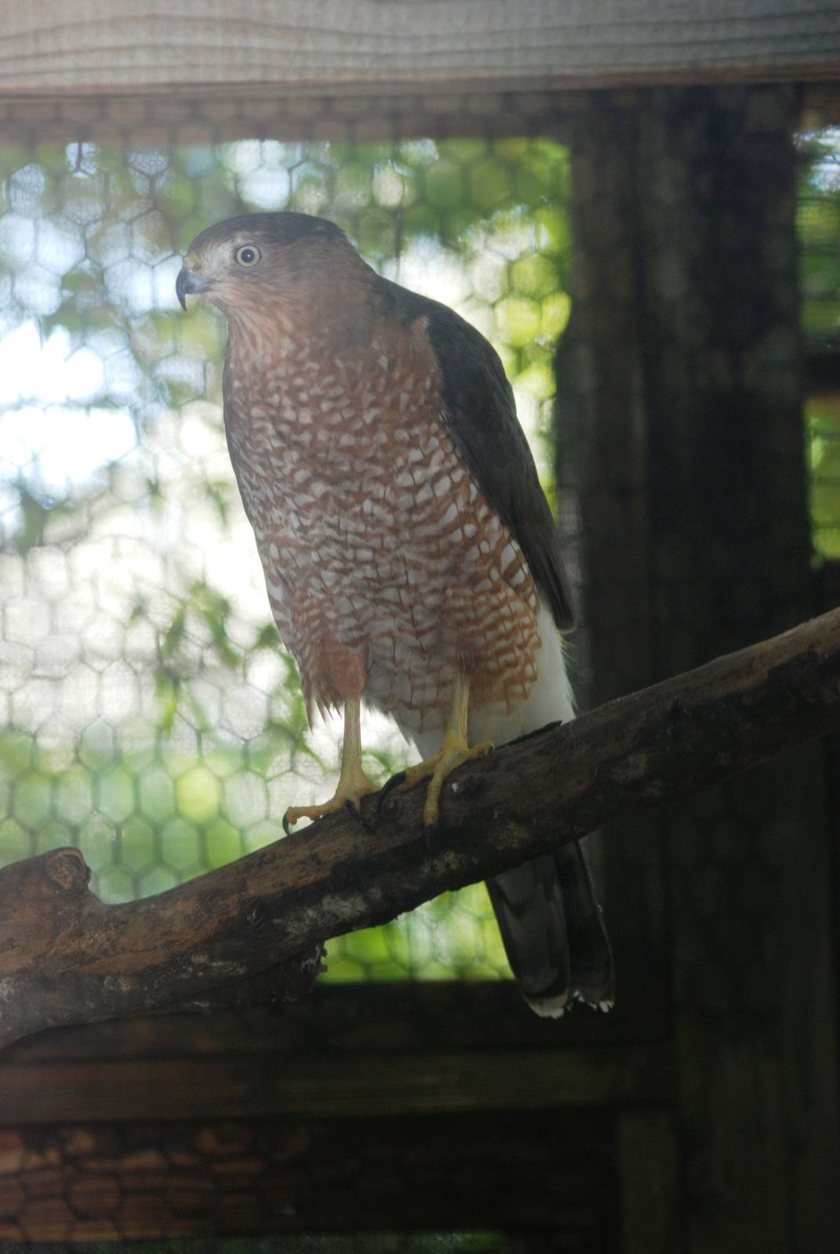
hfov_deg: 8.3
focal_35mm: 165
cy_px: 627
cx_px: 420
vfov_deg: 12.4
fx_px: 5758
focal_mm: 110
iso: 400
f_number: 4.2
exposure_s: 1/60
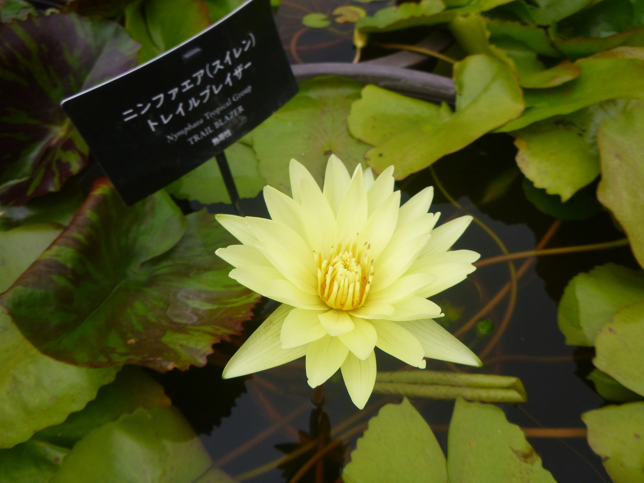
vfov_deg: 54.9
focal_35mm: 25
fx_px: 465
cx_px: 322
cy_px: 242
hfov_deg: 69.4
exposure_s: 1/100
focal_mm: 4.5
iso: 100
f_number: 3.9
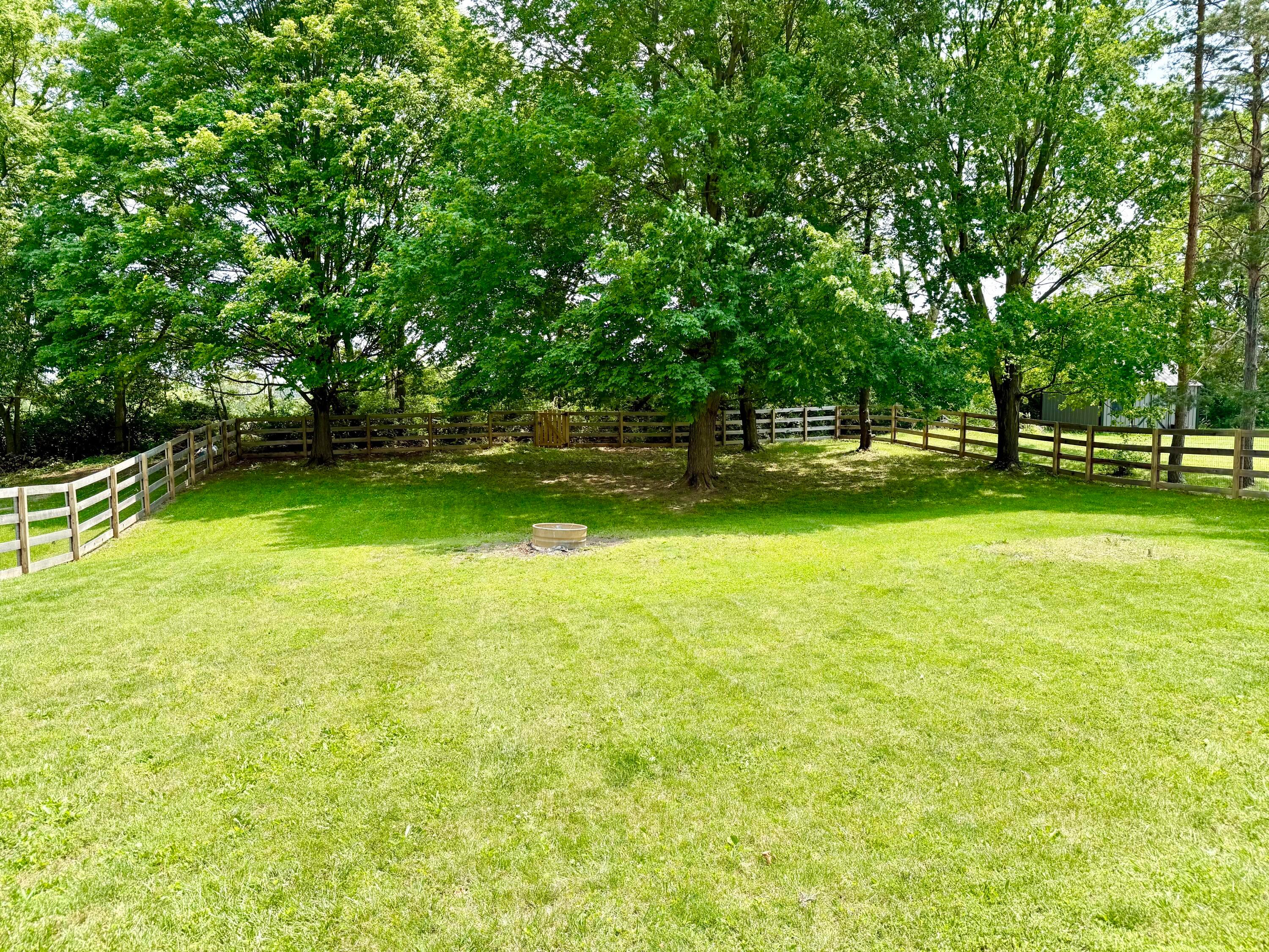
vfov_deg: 56.8
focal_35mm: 24
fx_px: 880
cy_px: 476
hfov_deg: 71.6
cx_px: 634
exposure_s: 1/1618
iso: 80
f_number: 1.78
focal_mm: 6.76
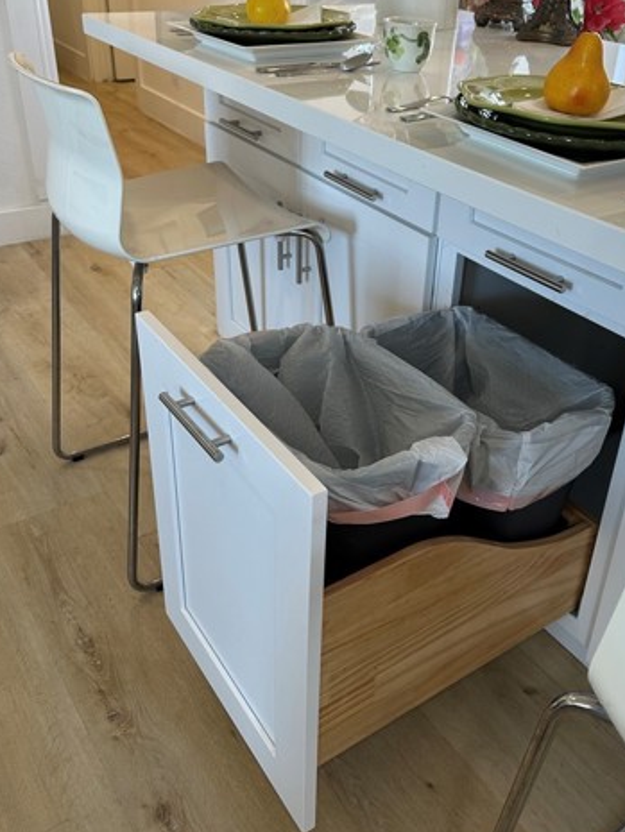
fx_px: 794
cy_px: 363
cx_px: 389
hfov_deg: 42.7
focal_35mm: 33
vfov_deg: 55.2
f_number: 1.78
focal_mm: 6.86
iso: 64
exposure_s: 1/120
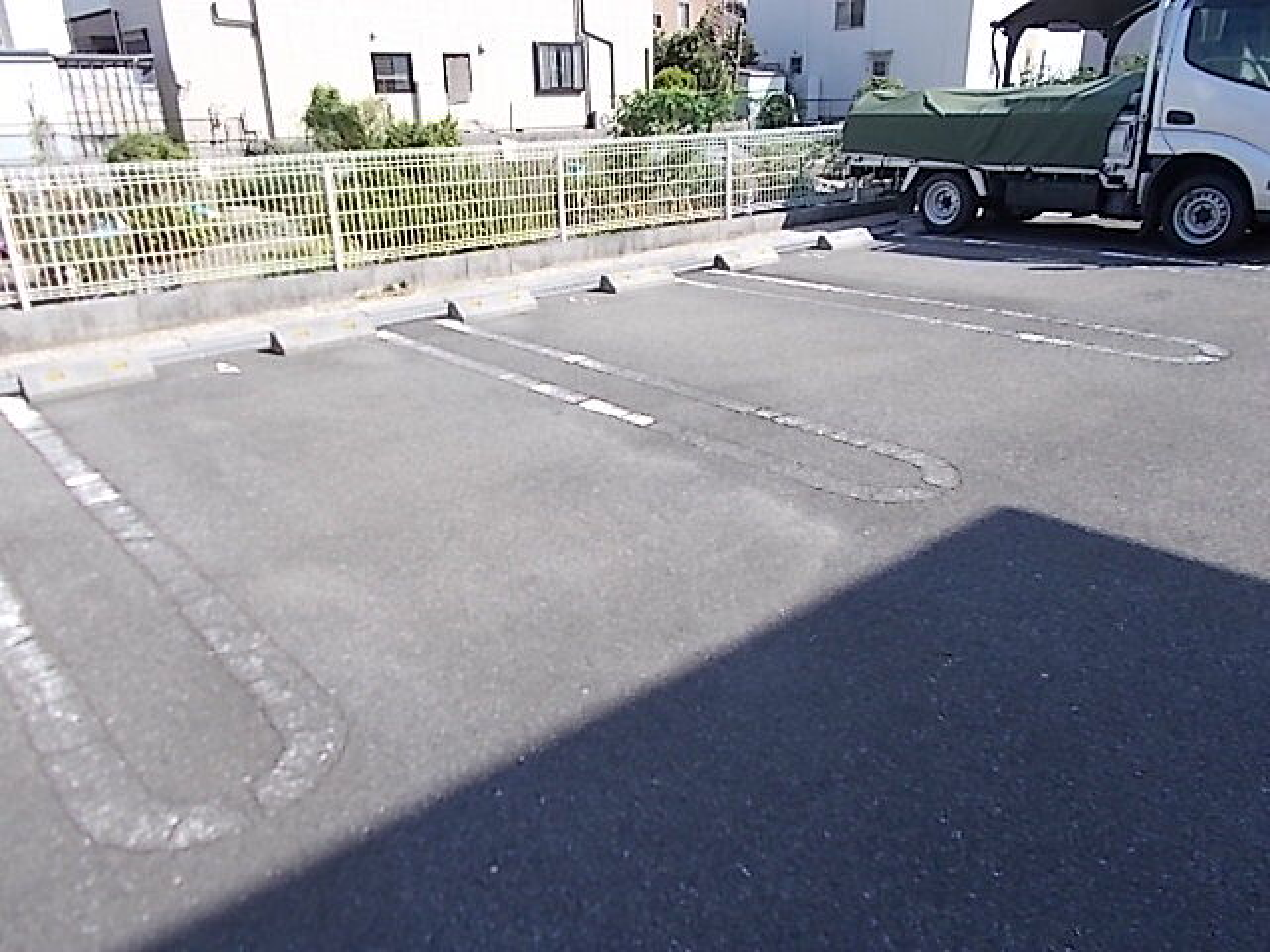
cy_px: 476
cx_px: 635
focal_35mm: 26
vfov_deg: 53.1
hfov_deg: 67.3
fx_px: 954
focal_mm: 4.6
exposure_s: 1/500
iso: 80
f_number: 3.2
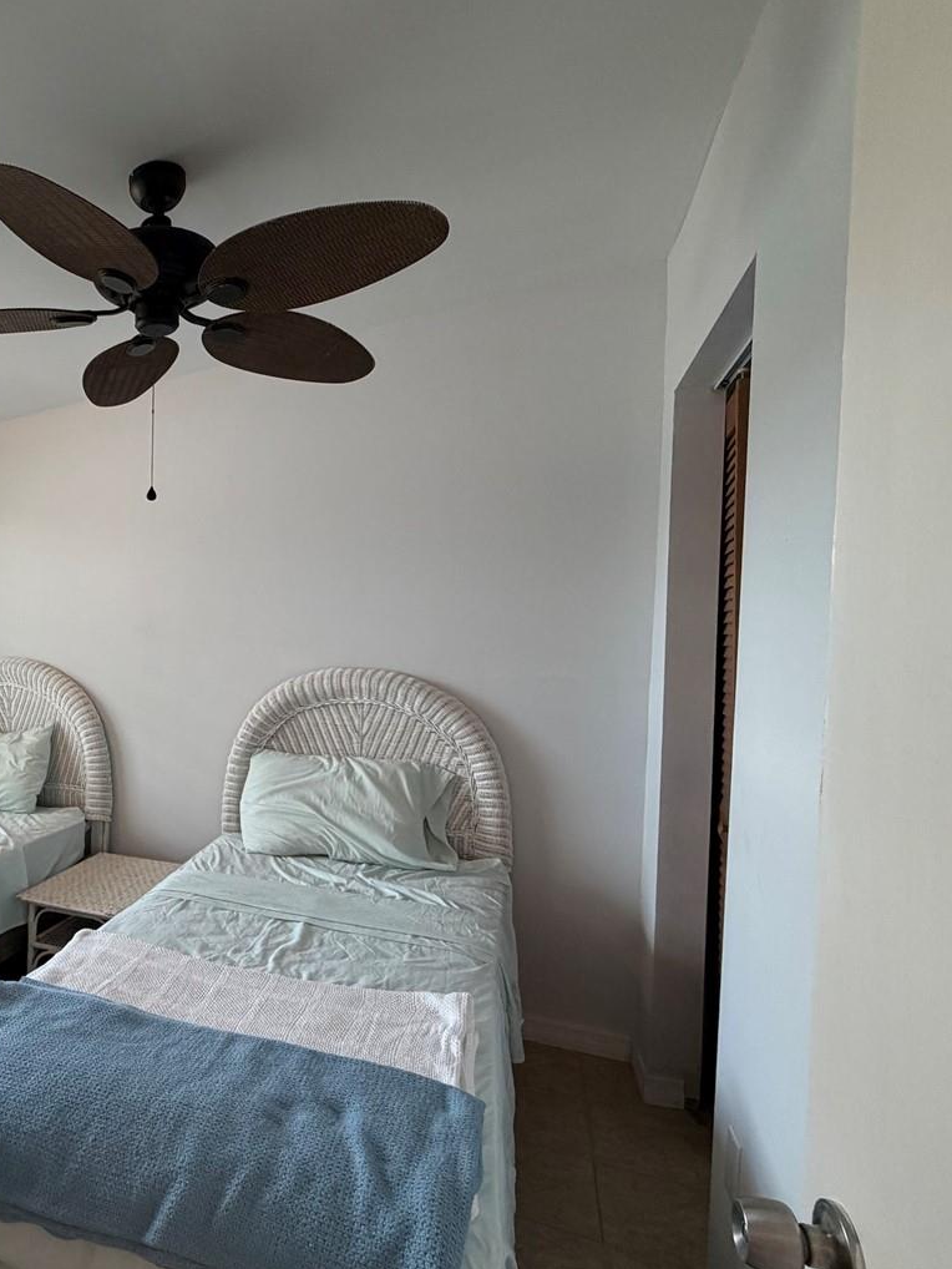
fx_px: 806
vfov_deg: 76.3
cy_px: 664
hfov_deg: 54.6
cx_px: 126
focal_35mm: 22
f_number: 2.2
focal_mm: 2.22
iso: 250
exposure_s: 1/120
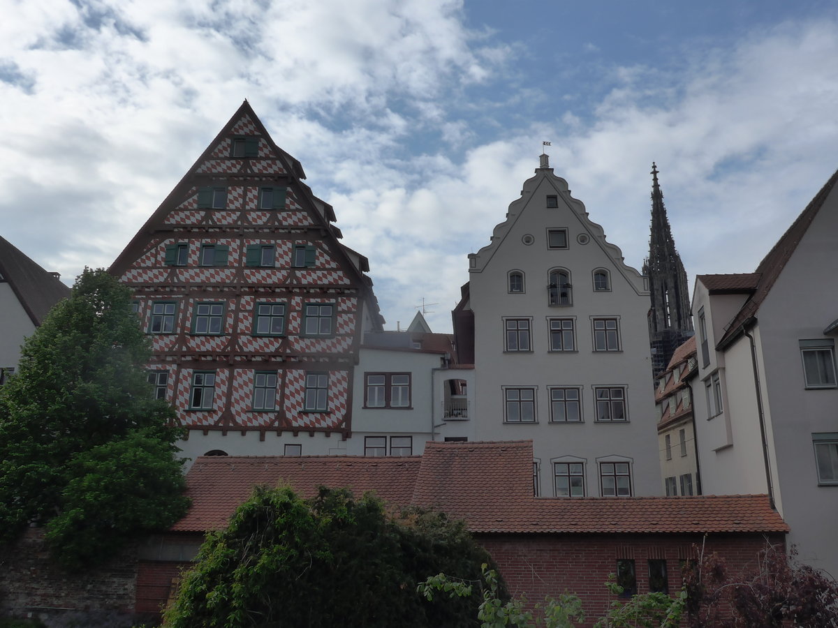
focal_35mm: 29
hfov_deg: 61.7
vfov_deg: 48.2
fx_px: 702
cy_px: 314
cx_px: 419
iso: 160
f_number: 5.6
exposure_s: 1/640
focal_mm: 6
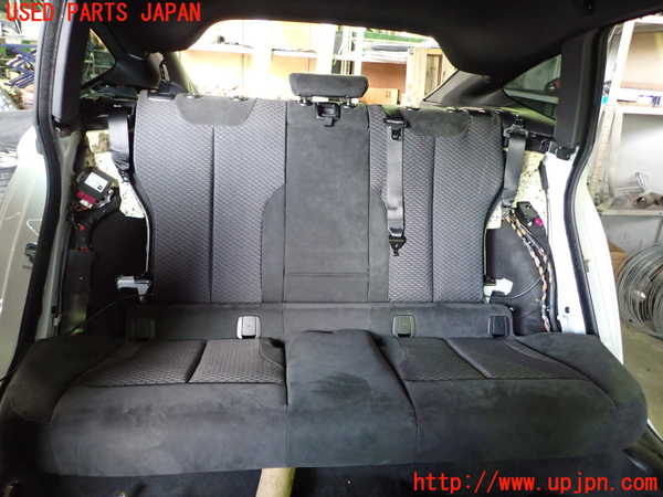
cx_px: 332
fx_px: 479
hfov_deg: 69.4
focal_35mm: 25
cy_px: 248
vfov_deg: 54.9
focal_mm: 4.5
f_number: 2
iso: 640
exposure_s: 1/30
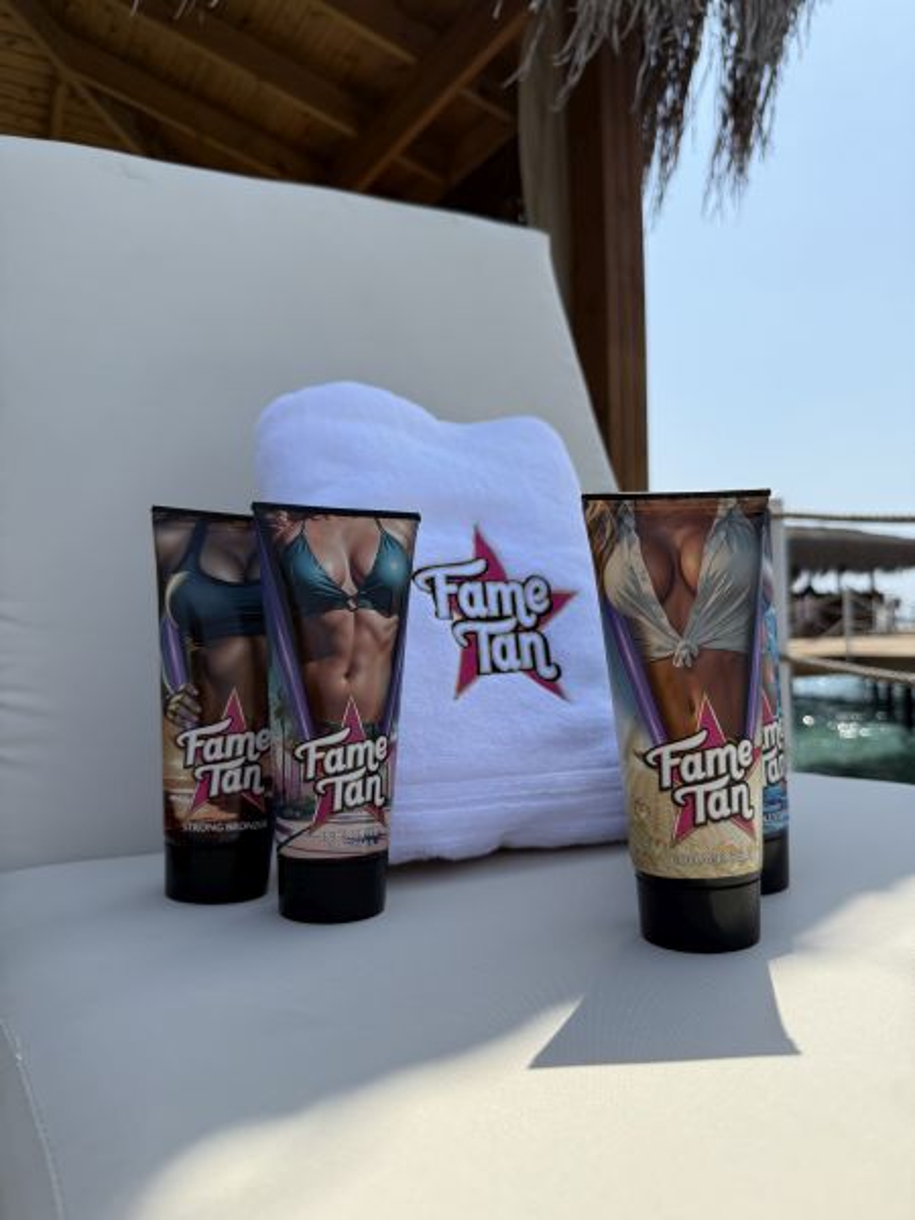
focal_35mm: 24
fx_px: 846
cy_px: 610
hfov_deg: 56.8
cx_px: 458
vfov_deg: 71.6
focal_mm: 6.76
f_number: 1.78
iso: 100
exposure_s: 1/6173
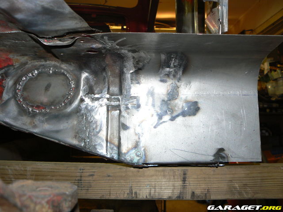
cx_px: 142
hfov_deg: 51.4
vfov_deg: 39.7
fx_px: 294
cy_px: 106
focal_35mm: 36
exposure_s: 1/30
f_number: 2.8
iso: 100
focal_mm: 6
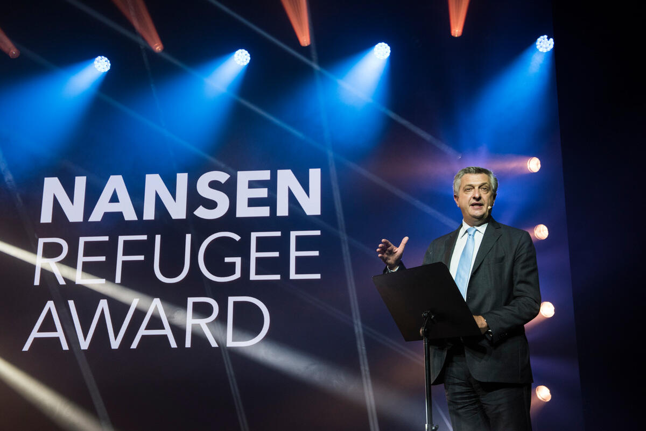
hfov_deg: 44.5
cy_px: 216
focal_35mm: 44
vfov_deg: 30.5
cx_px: 323
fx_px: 790
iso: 1250
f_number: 7.1
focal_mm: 44
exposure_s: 1/200
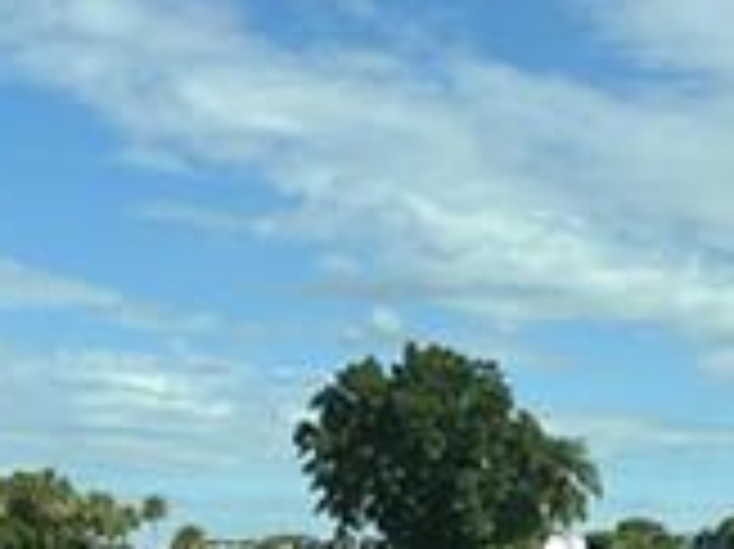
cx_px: 626
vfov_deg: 22.9
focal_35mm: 64
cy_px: 310
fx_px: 1356
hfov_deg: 29.3
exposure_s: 1/4115
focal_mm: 5.7
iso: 50
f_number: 1.5
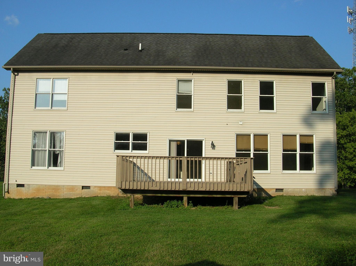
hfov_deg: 51.4
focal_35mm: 36
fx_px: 370
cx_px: 178
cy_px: 133
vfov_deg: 39.6
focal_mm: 6
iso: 50
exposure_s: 1/789
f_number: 3.7
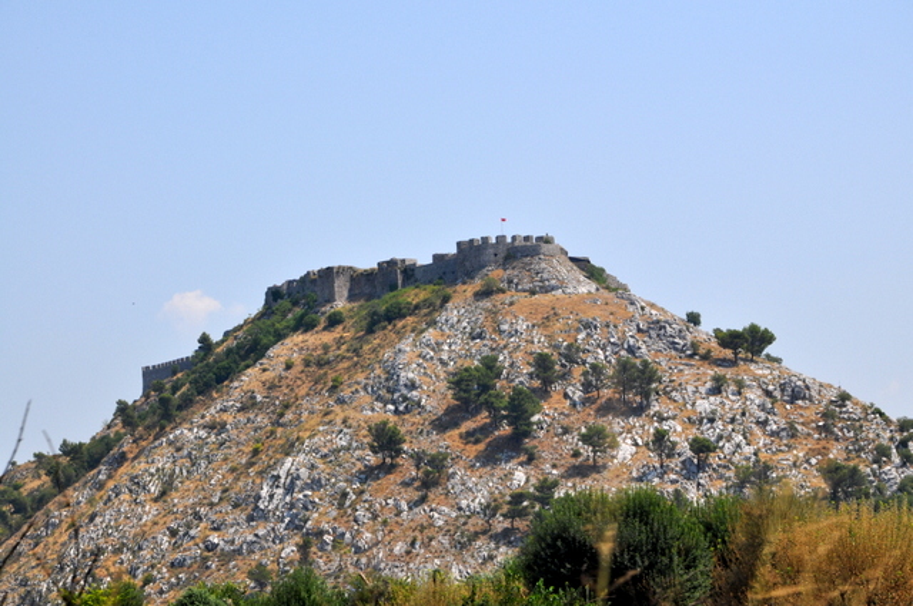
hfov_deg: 17.1
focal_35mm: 120
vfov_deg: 11.4
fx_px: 3039
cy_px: 303
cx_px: 456
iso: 200
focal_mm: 80
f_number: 10
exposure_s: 1/400
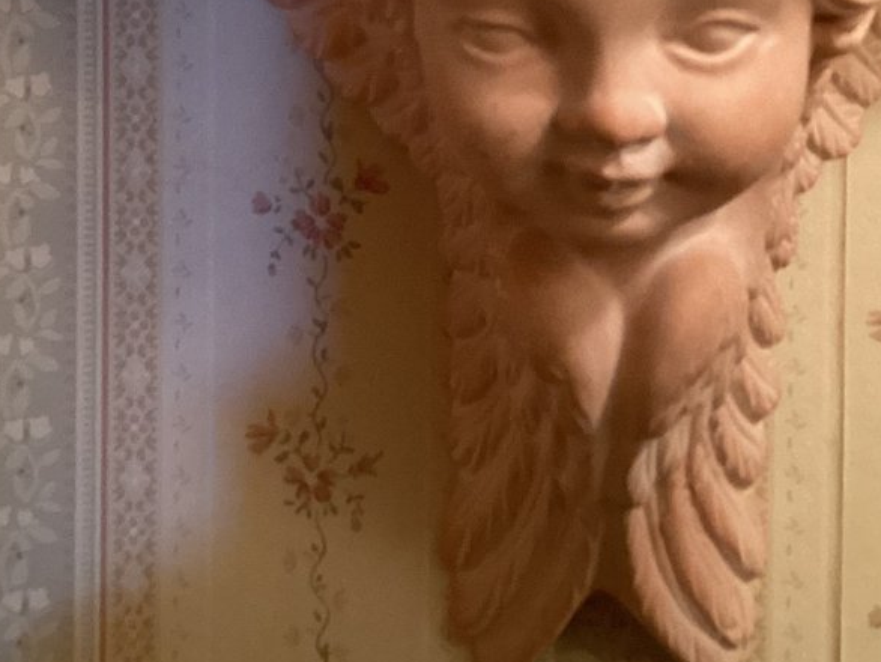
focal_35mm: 80
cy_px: -26
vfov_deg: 17.9
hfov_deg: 24.4
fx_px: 2037
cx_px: 348
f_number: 2.4
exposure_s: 1/30
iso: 320
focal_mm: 3.3
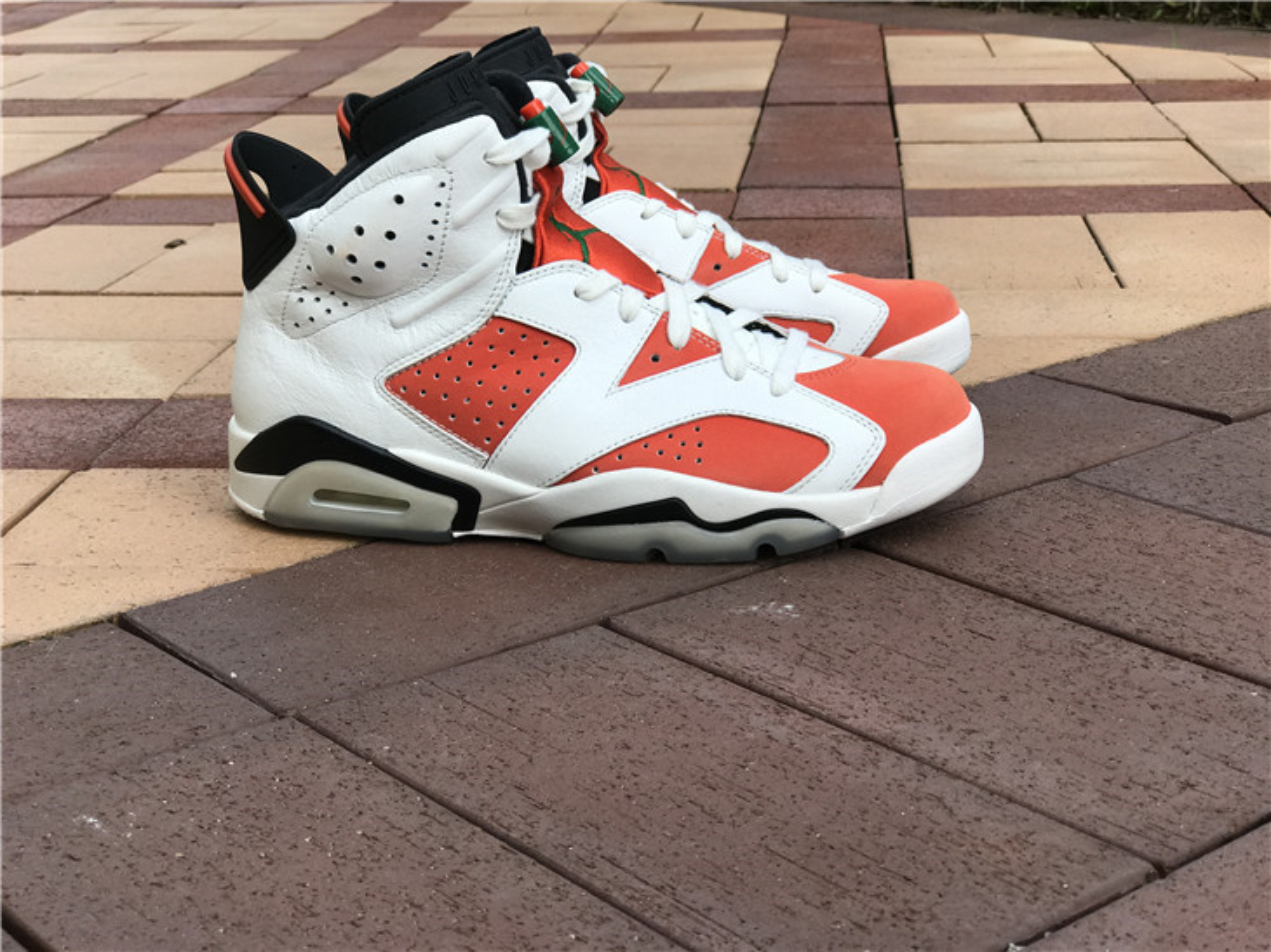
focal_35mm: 57
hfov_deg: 33.8
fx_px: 2092
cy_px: 476
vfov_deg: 25.6
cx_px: 636
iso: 20
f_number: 2.8
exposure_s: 1/372
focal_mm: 6.6
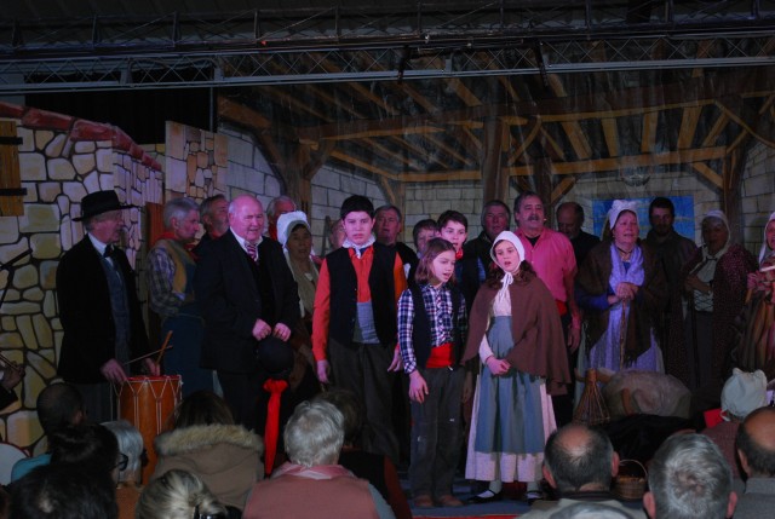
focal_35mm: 82
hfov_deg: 24.6
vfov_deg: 16.6
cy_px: 260
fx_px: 1779
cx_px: 388
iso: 800
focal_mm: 55
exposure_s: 1/60
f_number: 5.6
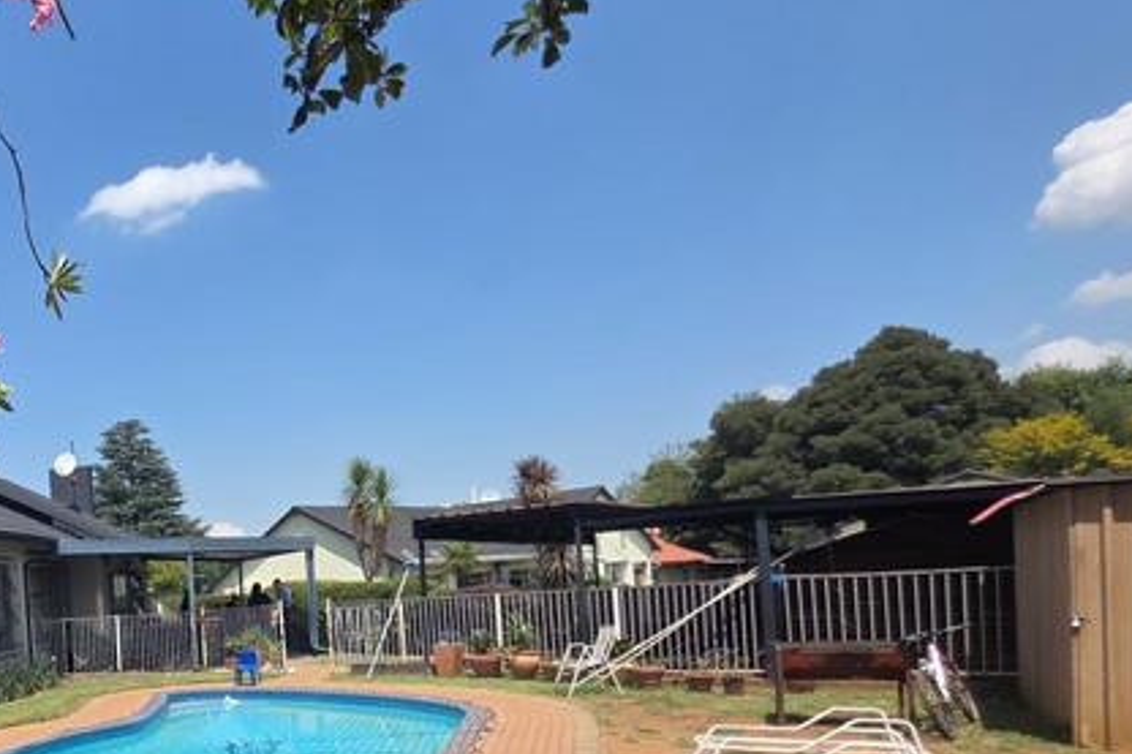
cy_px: 618
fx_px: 817
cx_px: 117
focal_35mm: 26
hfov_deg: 59.3
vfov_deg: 46.5
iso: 40
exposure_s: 1/2000
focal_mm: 2.2
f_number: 1.9
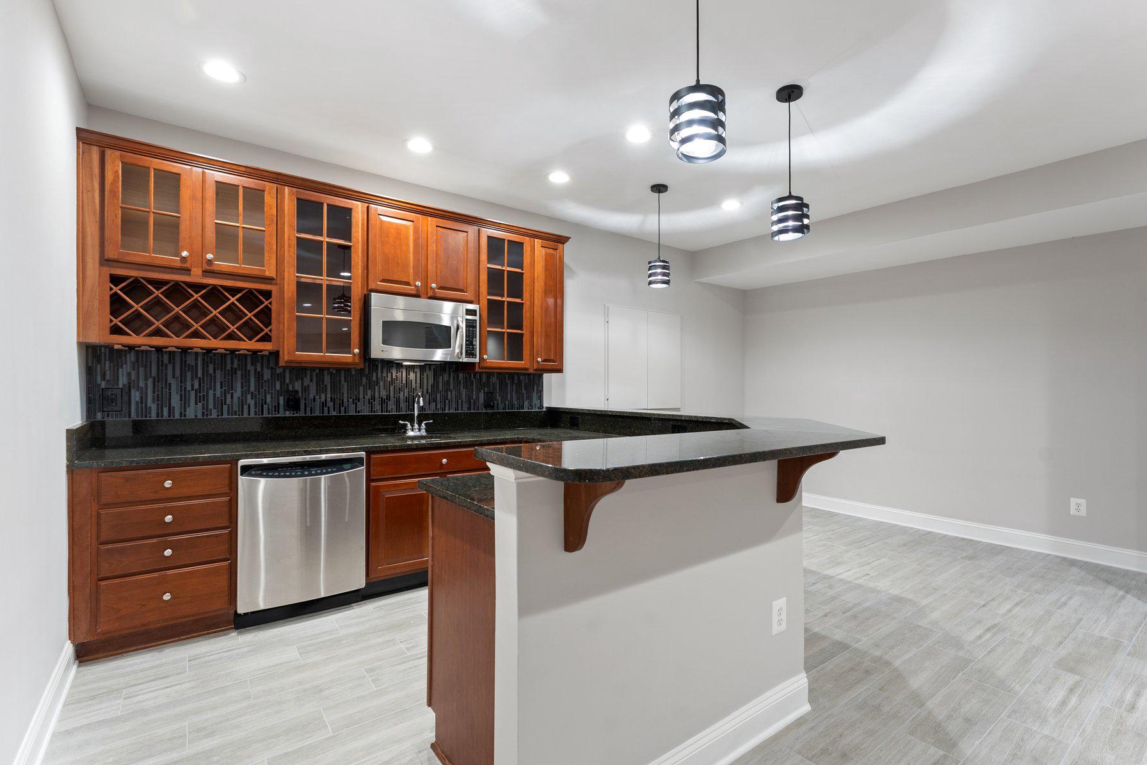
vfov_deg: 73.8
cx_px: 606
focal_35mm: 16
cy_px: 387
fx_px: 510
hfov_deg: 96.6
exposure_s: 2.5
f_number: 8
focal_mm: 14
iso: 500
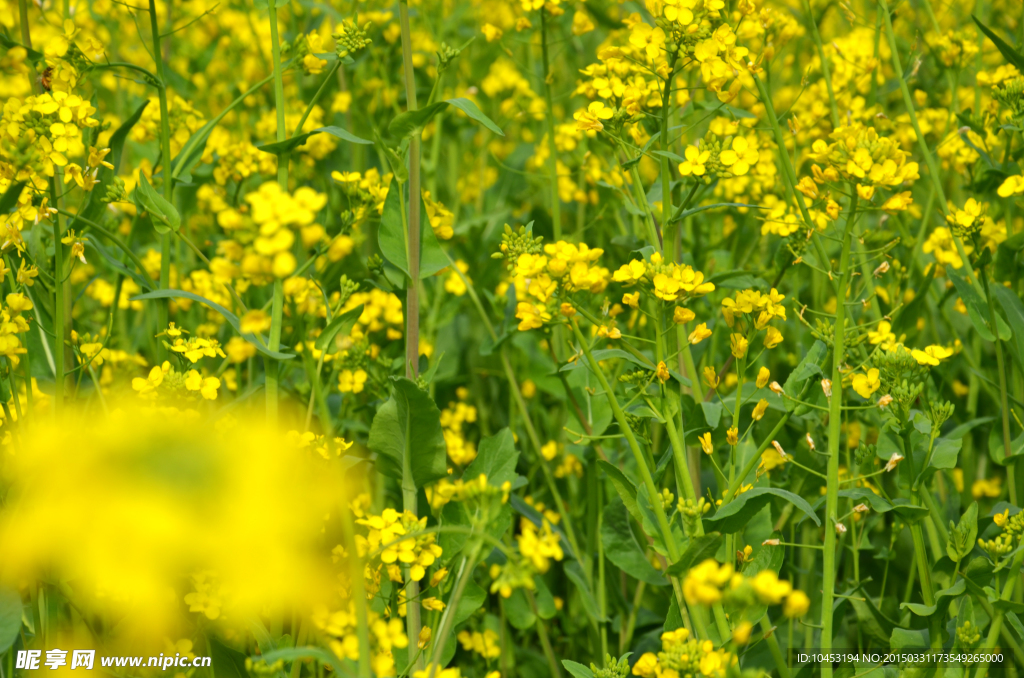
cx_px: 512
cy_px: 339
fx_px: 4470
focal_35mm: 158
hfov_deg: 13.1
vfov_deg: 8.7
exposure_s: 1/250
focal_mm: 105
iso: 100
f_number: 8
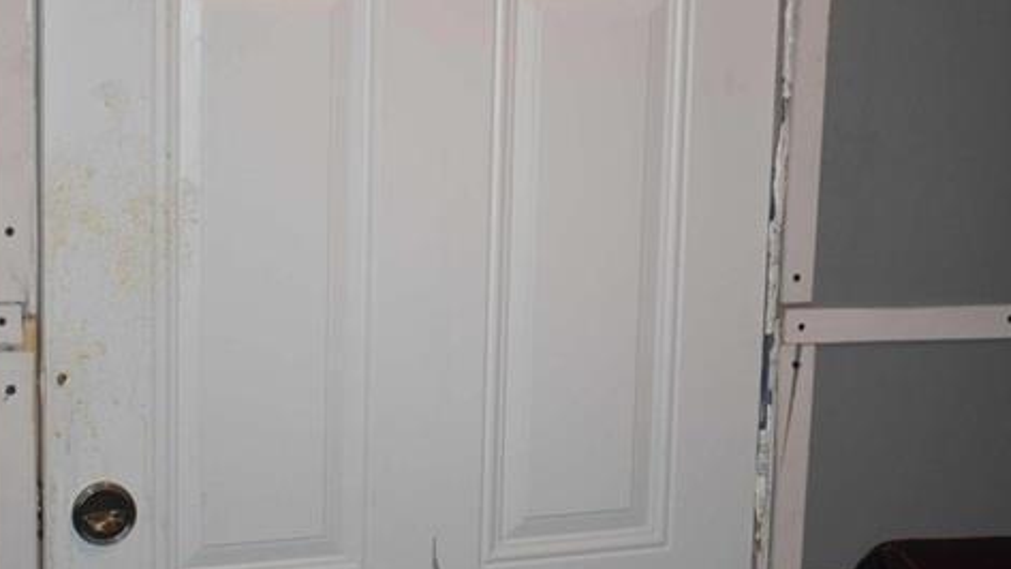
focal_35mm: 69
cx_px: 481
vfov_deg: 17.5
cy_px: 233
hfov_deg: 30.6
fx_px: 1846
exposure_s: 1/125
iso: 900
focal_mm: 27
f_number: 4
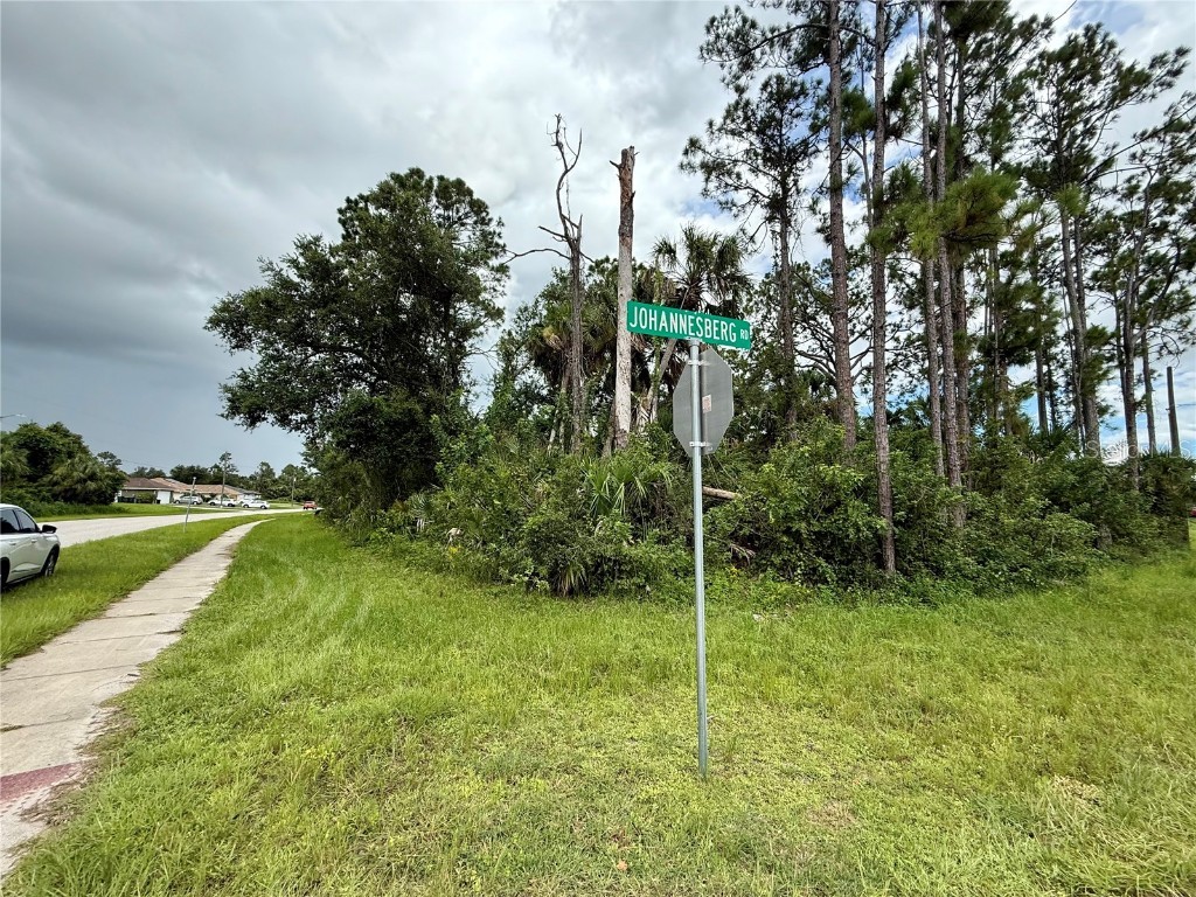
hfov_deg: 102.1
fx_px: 484
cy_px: 448
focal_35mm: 14
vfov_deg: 85.7
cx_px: 598
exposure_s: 1/820
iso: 64
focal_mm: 2.22
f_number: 2.2
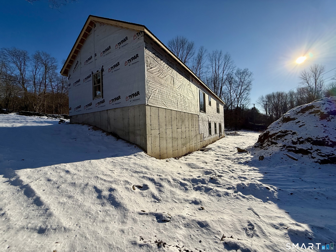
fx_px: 136
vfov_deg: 85.7
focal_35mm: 14
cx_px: 168
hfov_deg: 102.1
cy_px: 126
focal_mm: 2.22
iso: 50
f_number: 2.2
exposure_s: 1/6173
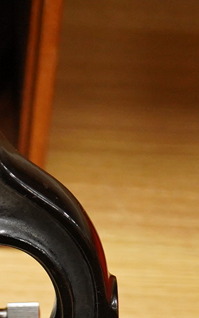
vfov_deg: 11.7
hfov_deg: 7.3
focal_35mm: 176
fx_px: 1526
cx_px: -104
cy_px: 340
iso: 2500
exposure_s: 1/200
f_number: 3.5
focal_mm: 30
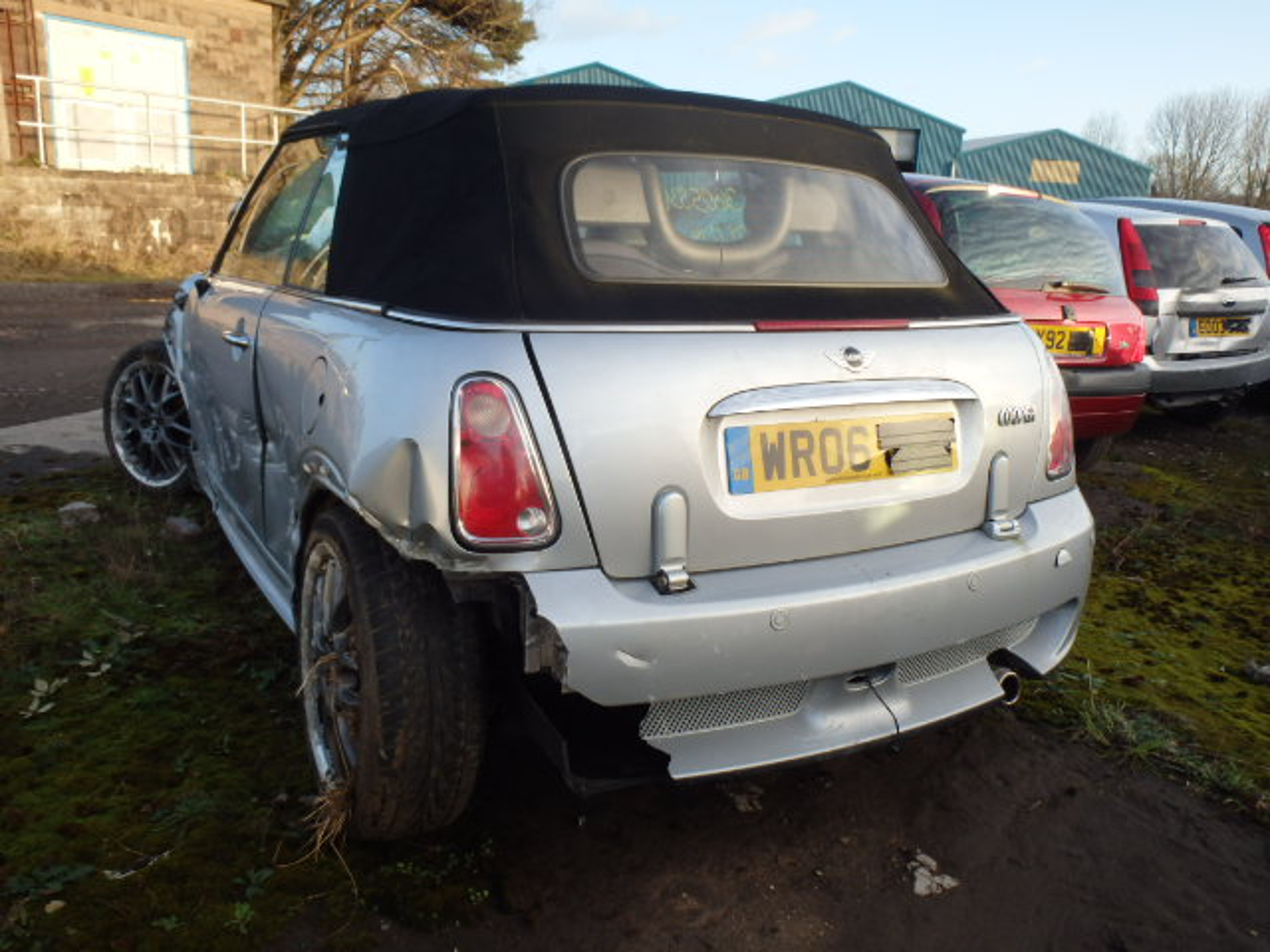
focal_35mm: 28
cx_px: 635
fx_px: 1027
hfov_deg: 63.4
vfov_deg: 49.7
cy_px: 476
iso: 125
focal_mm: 5
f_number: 3.9
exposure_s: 1/160
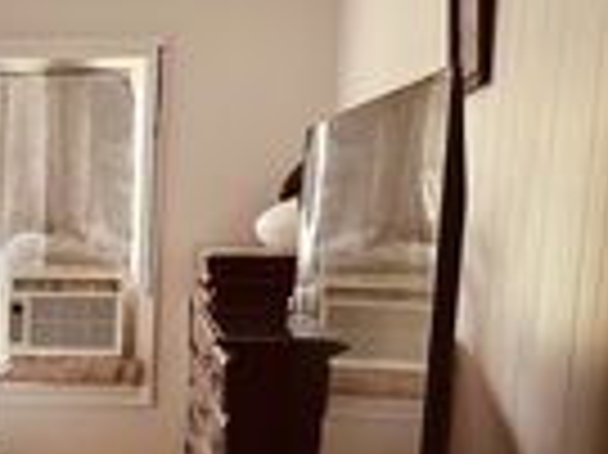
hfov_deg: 22.4
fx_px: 1439
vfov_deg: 17.5
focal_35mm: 82
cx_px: -70
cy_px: 463
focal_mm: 5.1
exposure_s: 1/120
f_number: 1.6
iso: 100
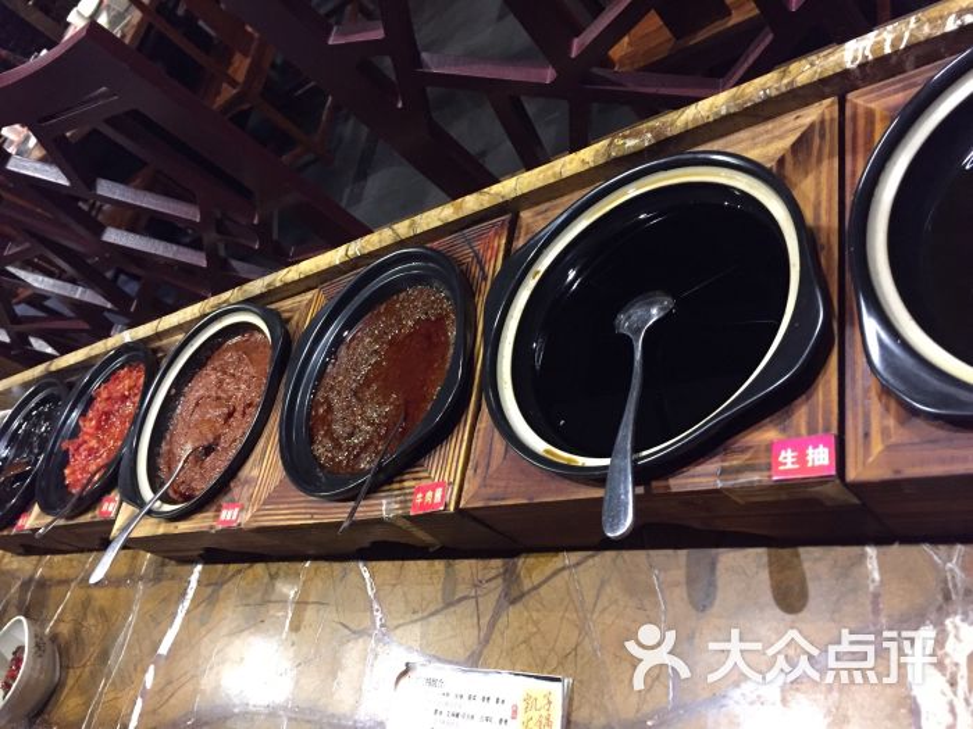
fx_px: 815
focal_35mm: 29
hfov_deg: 61.7
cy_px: 364
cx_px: 486
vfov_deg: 48.2
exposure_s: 1/17
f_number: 2.2
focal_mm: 4.15
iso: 400
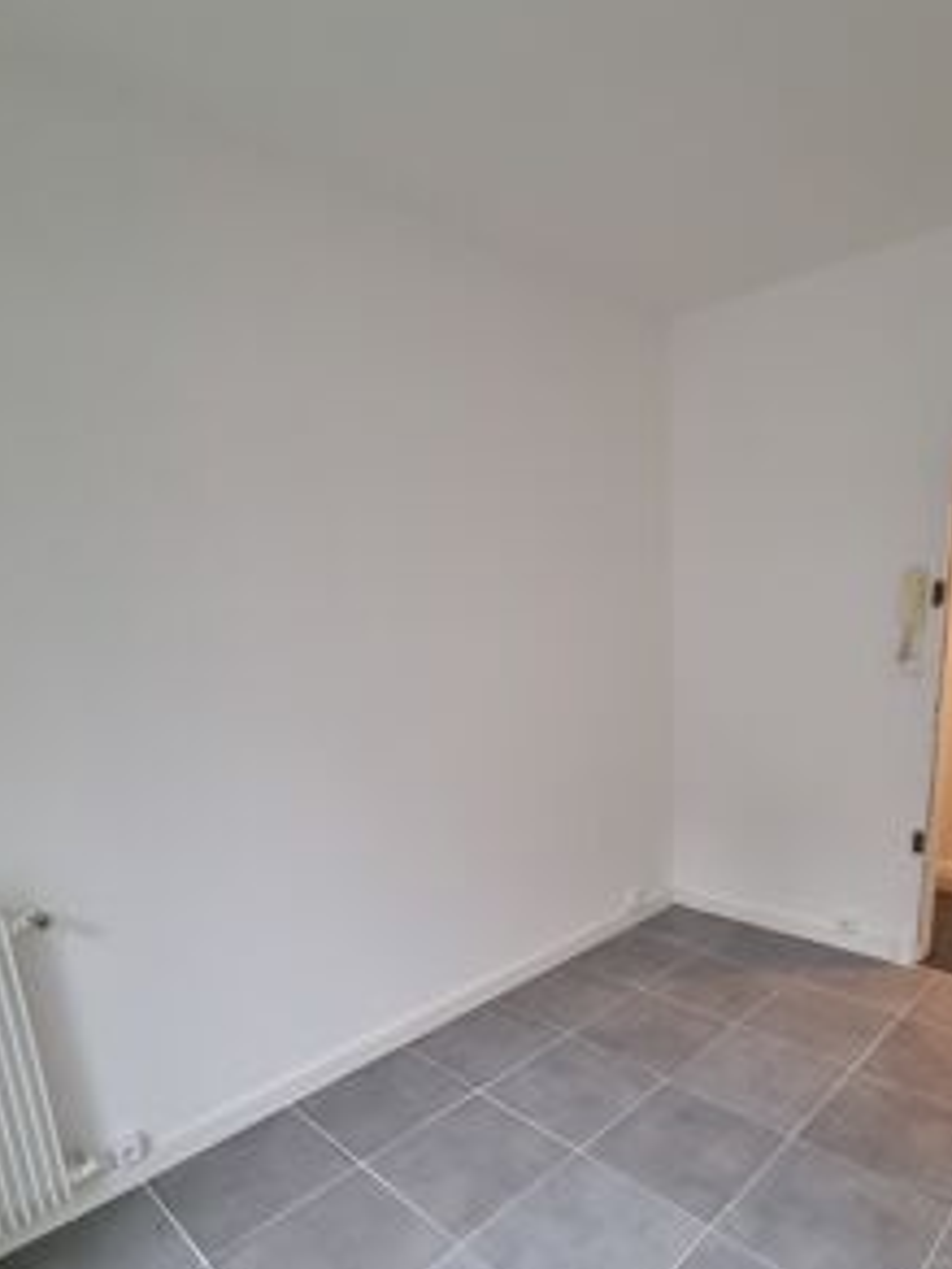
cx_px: 569
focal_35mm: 19
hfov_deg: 68.0
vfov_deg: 82.8
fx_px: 697
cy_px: 806
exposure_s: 1/50
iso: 250
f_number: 2.2
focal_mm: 2.2
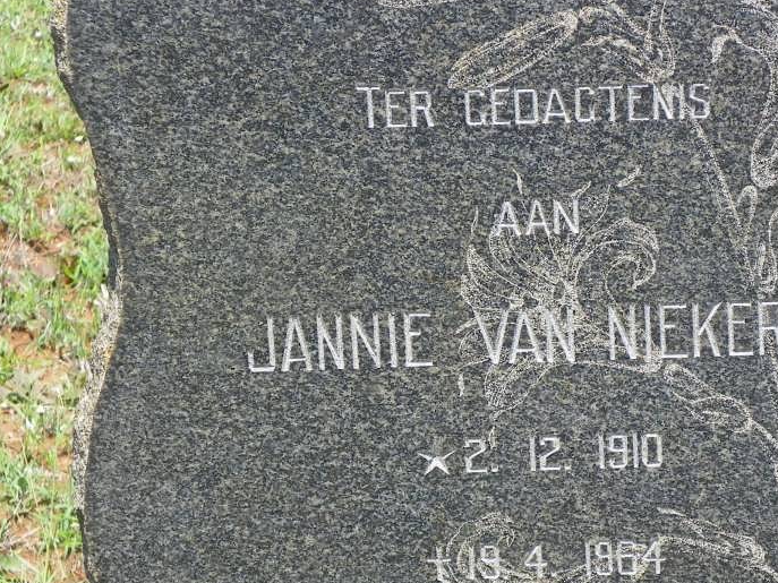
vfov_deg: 8.2
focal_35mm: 180
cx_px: 545
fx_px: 4045
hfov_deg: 11.0
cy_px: 321
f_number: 4
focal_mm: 18.3
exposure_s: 1/160
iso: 64
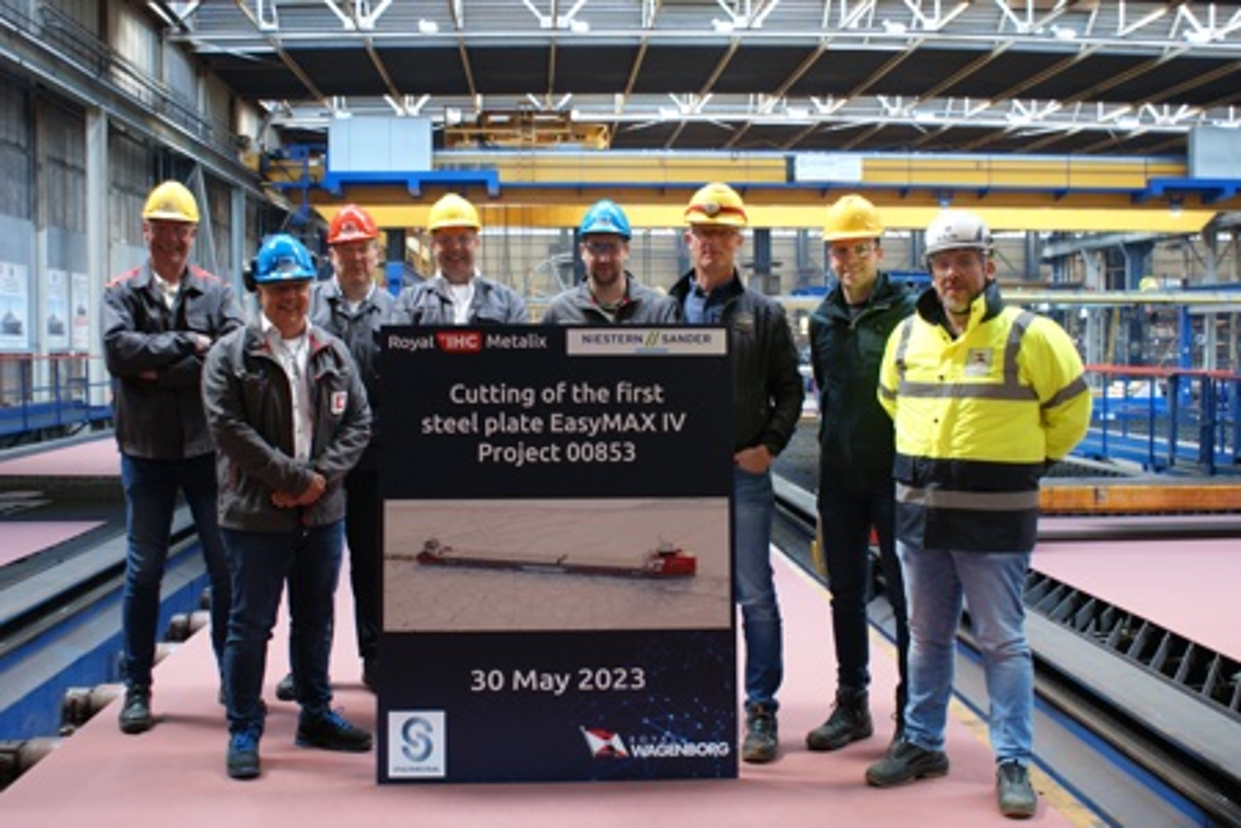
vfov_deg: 34.2
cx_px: 620
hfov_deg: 49.6
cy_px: 414
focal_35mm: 39
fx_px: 1344
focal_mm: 26
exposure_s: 1/15
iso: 400
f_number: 4.5
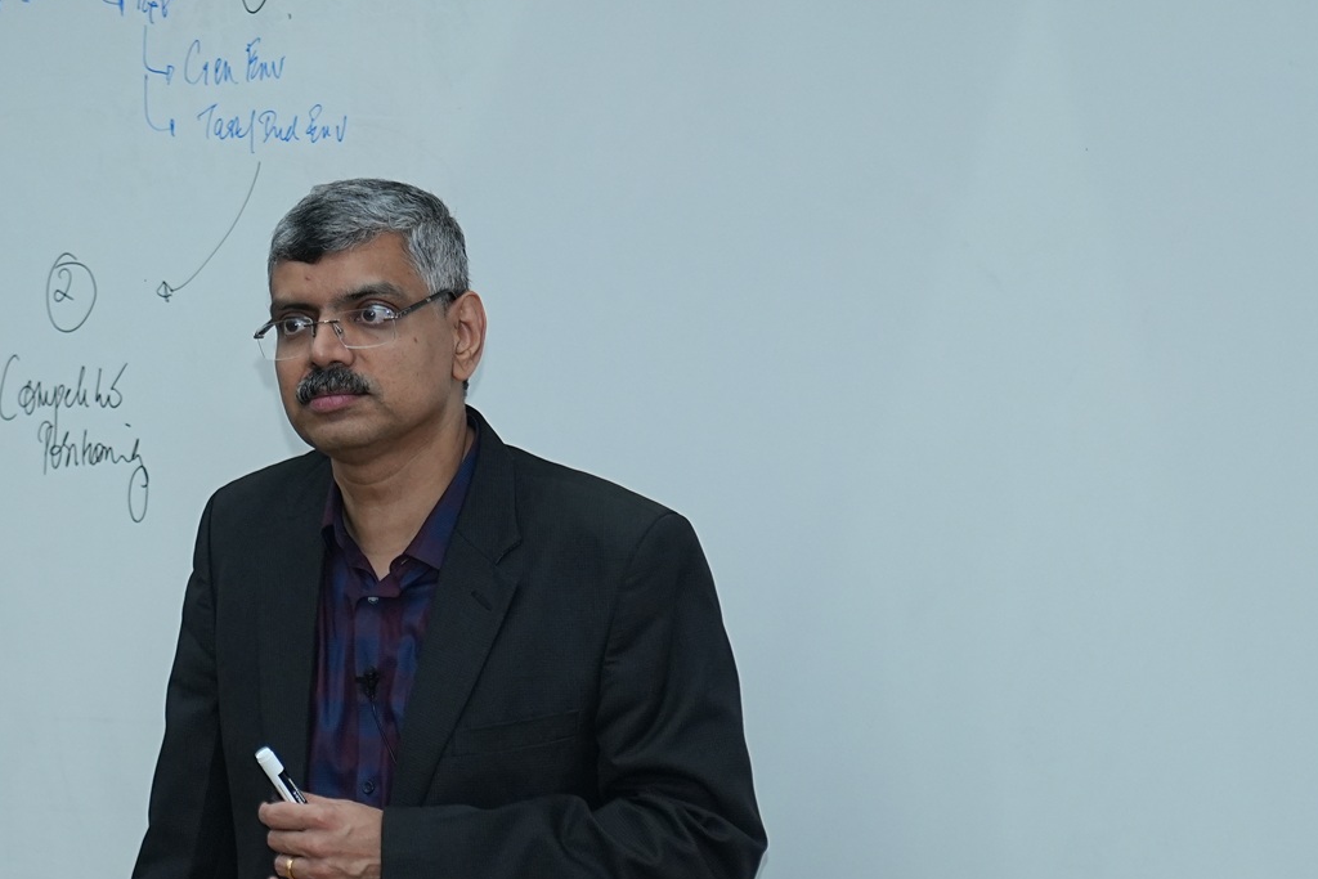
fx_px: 8421
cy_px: 634
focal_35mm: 230
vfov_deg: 6.0
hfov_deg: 8.9
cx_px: 407
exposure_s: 1/160
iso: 1000
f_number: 4
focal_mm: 105
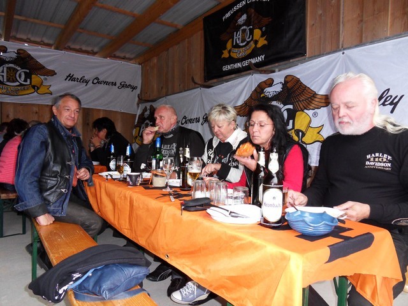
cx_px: 204
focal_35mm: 24
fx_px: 283
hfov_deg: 71.6
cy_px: 153
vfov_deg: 56.8
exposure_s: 1/30
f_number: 3.3
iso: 200
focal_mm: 4.2
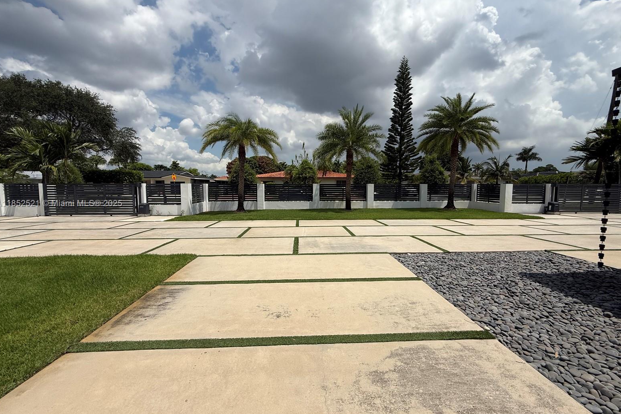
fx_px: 259
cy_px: 204
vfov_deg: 77.3
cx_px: 314
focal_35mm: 15
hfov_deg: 100.4
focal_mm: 2.22
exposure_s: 1/4762
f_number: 2.2
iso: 50
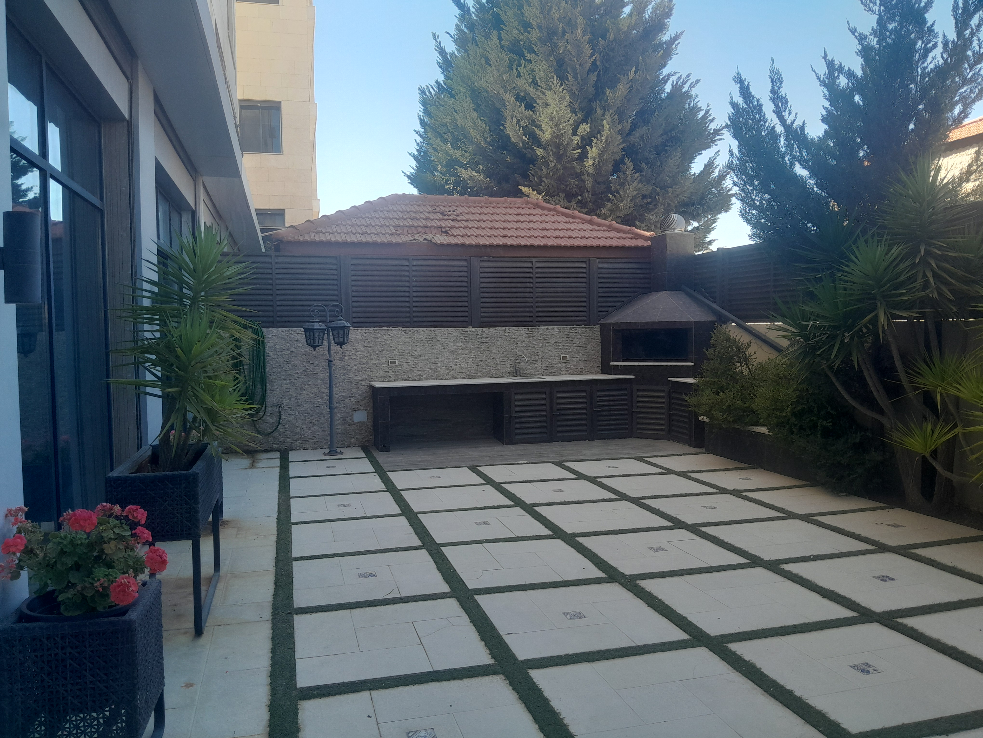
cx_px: 492
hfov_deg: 67.3
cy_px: 369
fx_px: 738
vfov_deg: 53.1
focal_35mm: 26
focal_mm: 3.98
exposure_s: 1/120
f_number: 1.8
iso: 40
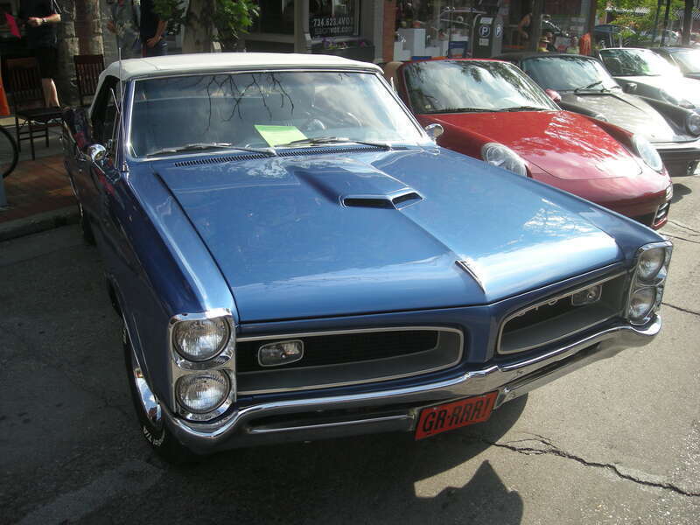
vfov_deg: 40.7
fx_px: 708
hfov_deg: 52.6
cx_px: 350
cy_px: 262
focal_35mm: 35
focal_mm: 5.7
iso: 50
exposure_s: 1/316
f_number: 2.8
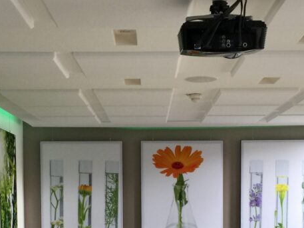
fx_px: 570
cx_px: 103
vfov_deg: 21.7
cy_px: 234
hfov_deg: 29.6
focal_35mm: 65
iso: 32
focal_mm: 4.15
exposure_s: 1/33
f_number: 2.2
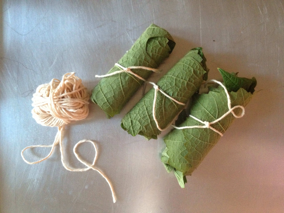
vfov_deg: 40.7
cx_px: 142
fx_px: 287
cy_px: 106
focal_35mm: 35
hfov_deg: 52.6
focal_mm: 4.28
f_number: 2.4
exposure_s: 1/15
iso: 320
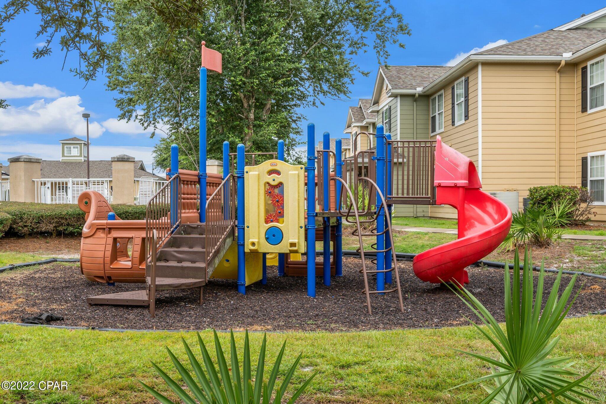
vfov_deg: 36.9
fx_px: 606
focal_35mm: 36
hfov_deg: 53.1
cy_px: 202
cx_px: 303
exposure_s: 1/80
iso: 125
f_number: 9
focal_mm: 24
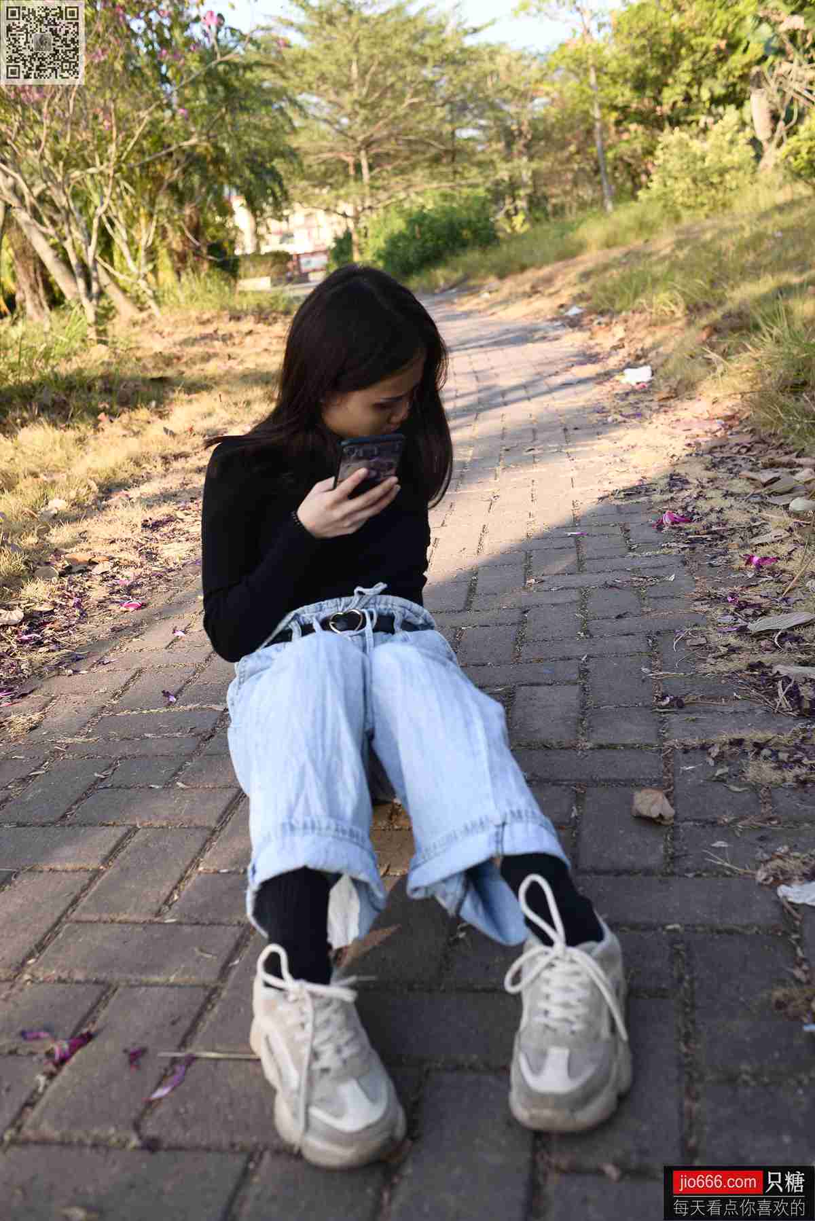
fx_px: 1188
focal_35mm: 35
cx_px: 408
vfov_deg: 54.4
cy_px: 610
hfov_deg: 37.9
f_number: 5.6
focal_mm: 35
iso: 160
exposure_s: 1/250
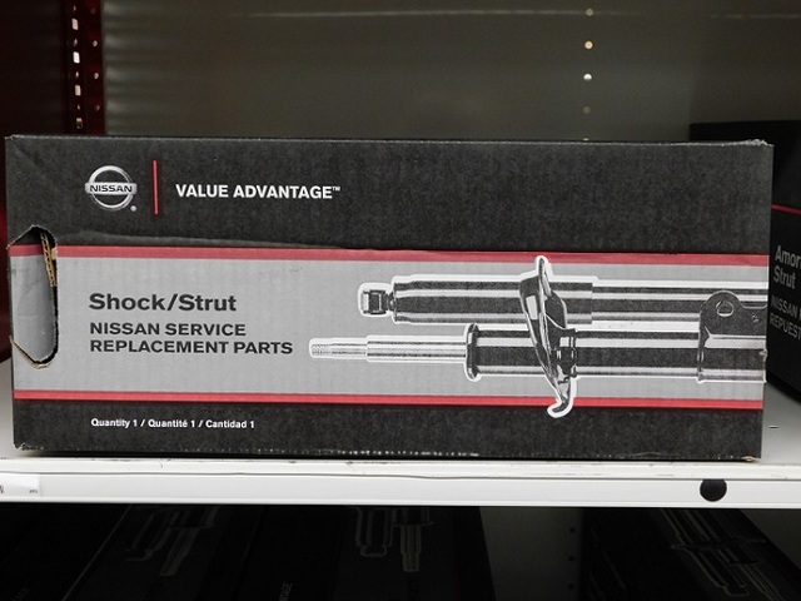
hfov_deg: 42.1
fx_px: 1041
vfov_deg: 32.2
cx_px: 400
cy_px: 300
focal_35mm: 45
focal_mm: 8
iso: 320
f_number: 3.7
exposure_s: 1/30
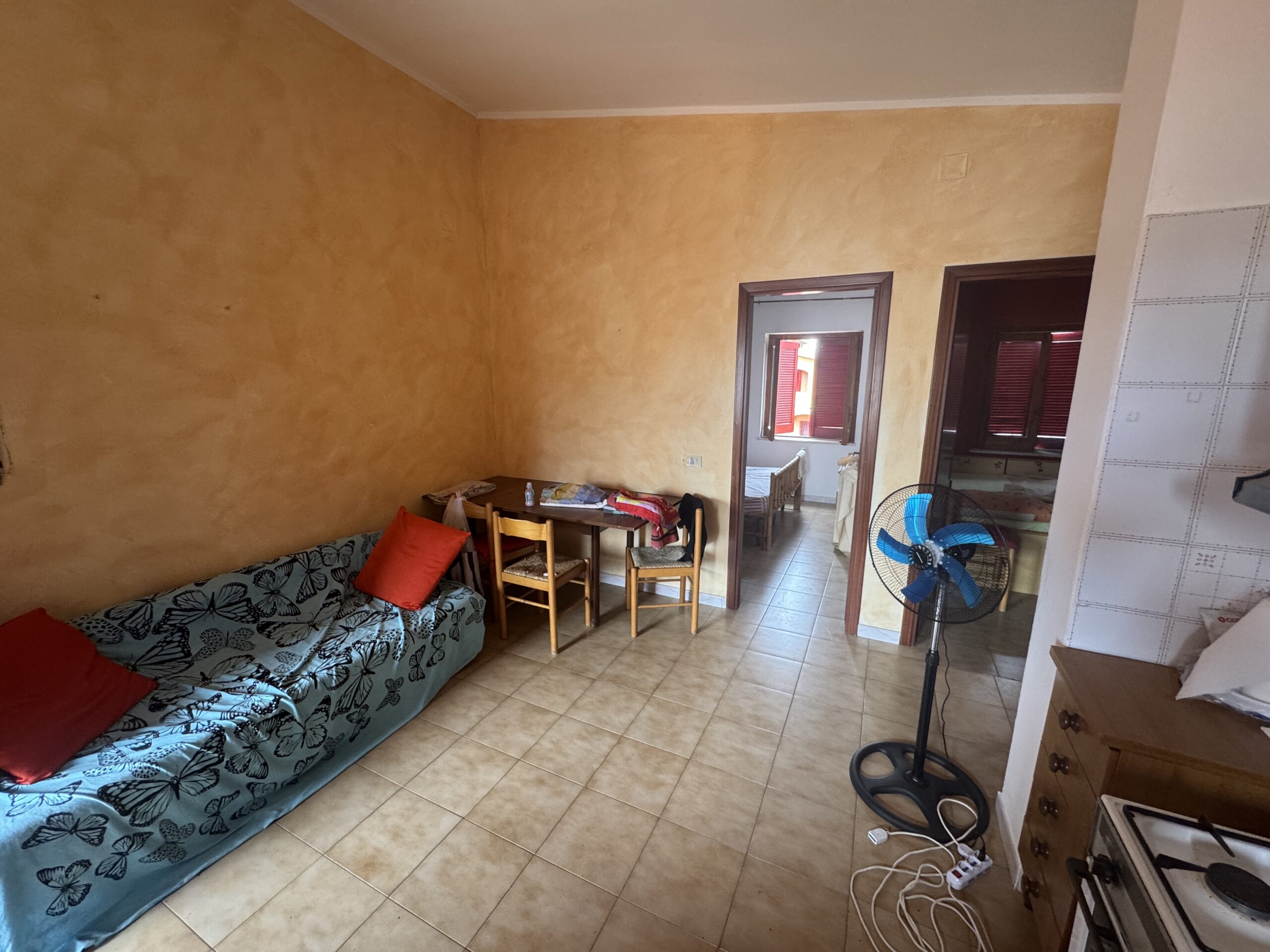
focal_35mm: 14
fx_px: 514
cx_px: 635
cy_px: 476
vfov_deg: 85.7
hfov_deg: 102.1
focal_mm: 2.22
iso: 250
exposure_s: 1/99
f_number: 2.2
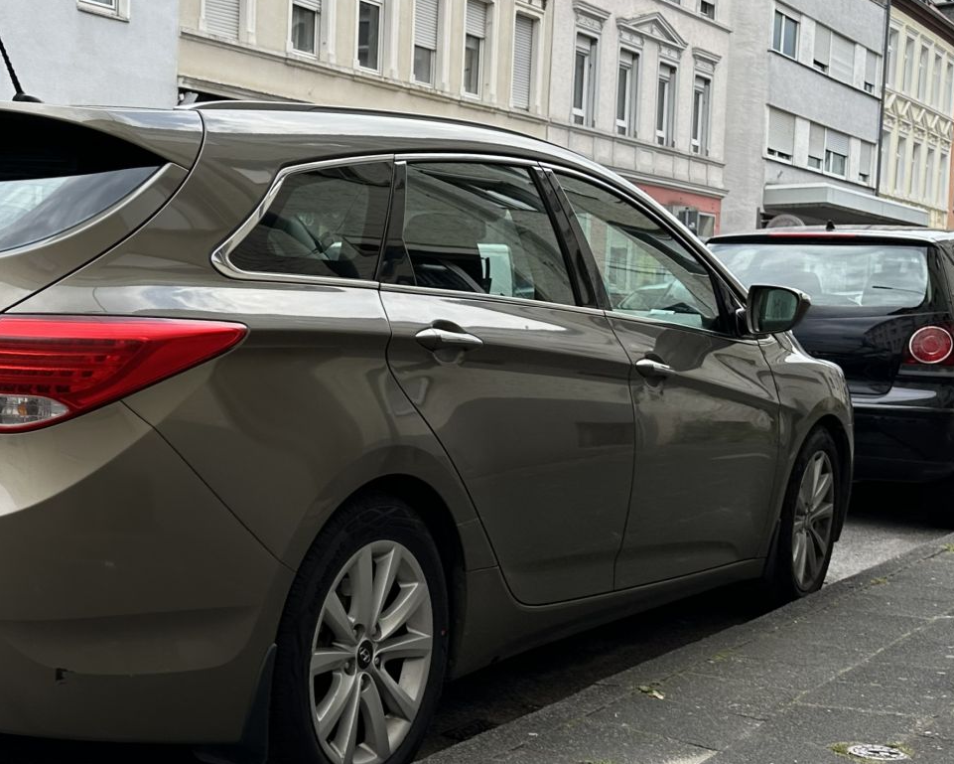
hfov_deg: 44.3
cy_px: 456
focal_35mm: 39
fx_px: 1101
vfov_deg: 38.1
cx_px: 172
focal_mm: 6.86
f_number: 1.78
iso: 80
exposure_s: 1/587
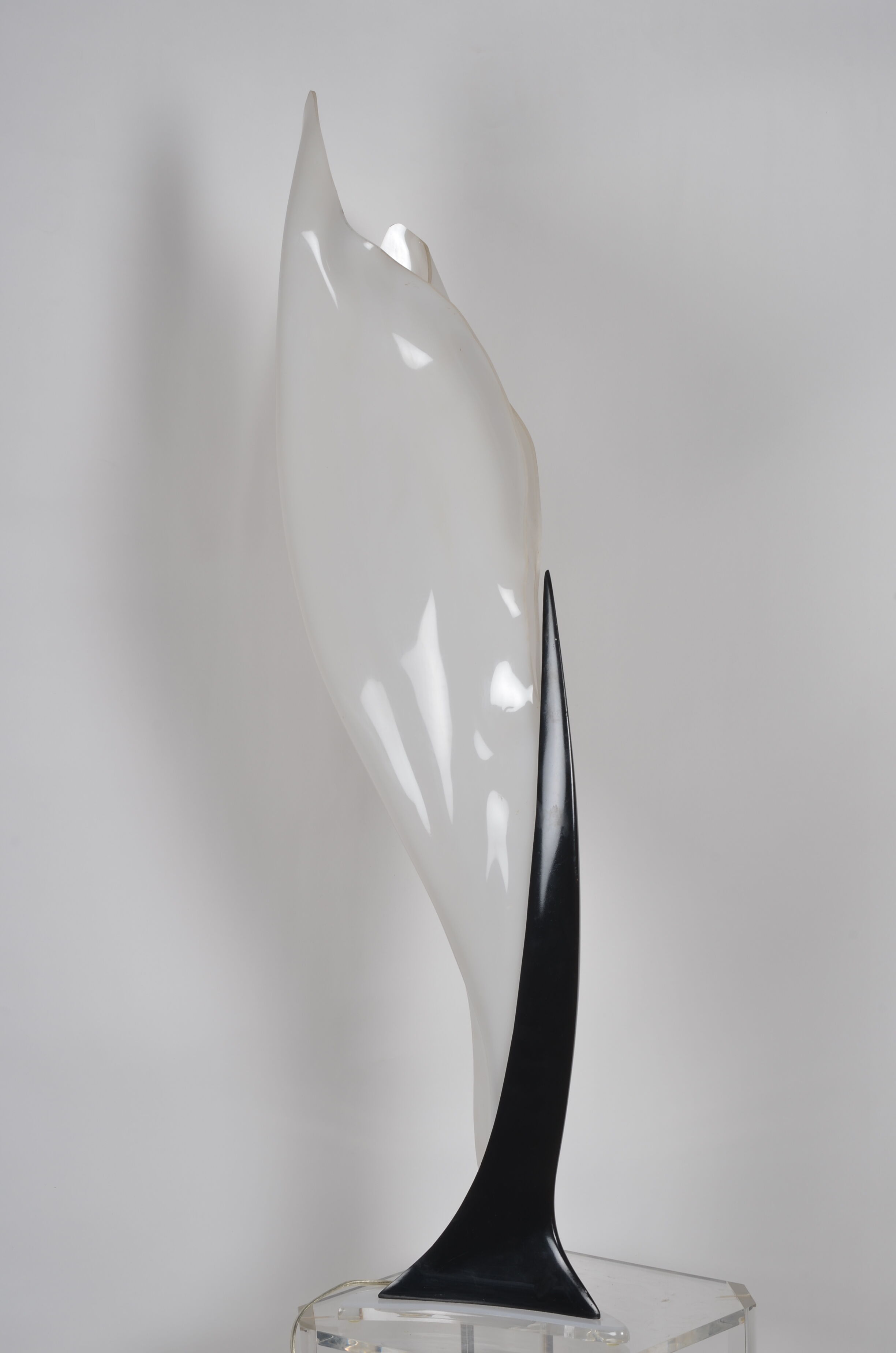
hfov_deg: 18.1
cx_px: 448
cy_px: 676
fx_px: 2812
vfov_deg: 27.0
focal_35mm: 75
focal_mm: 50
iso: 100
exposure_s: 1/125
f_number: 14
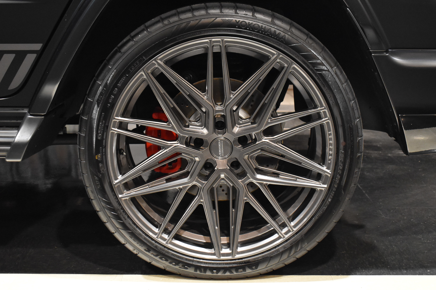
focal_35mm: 48
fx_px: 581
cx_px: 218
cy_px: 145
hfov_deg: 41.1
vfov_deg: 28.1
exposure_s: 1/50
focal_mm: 32
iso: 3600
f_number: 4.5
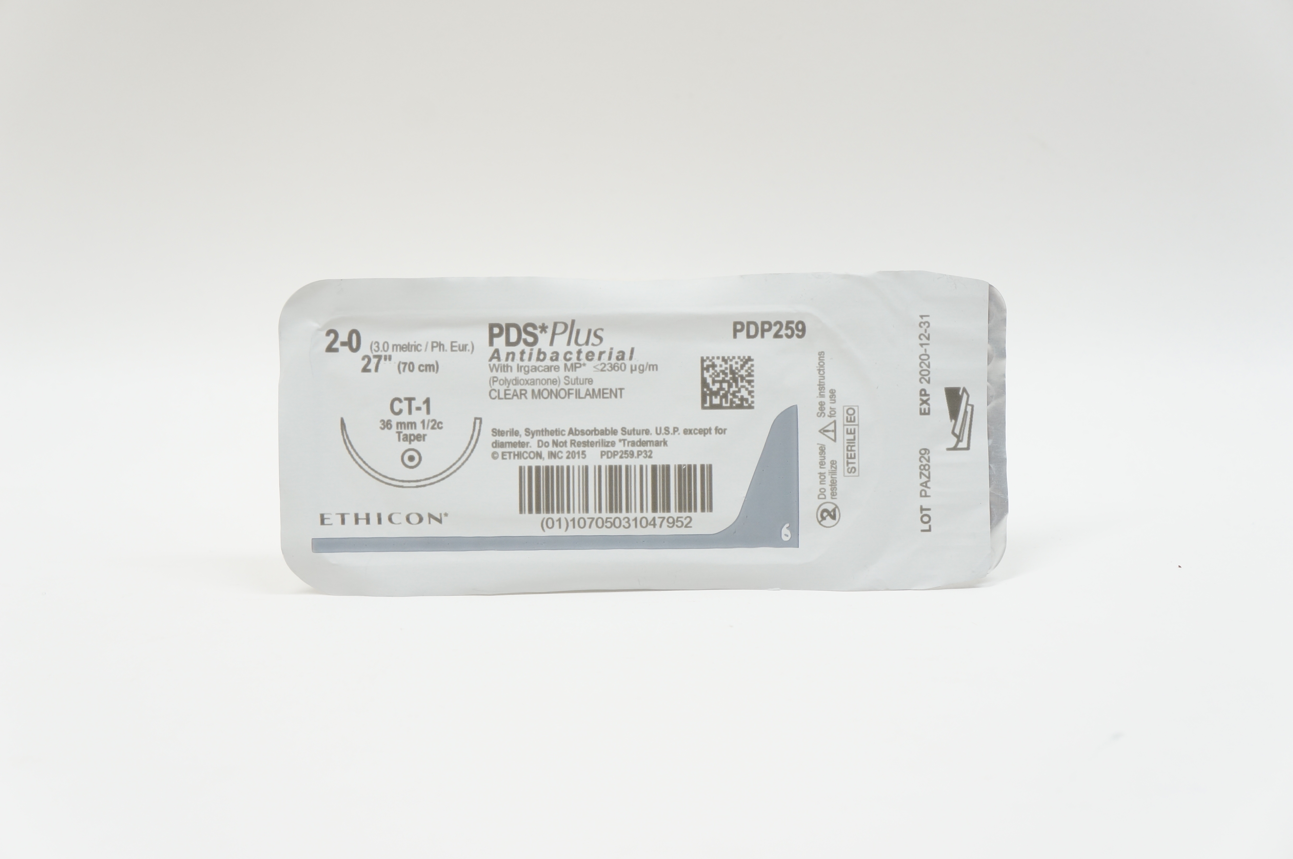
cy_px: 430
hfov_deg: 40.0
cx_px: 646
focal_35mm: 50
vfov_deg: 27.2
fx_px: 1776
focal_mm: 33
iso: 400
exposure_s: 1/50
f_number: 6.3
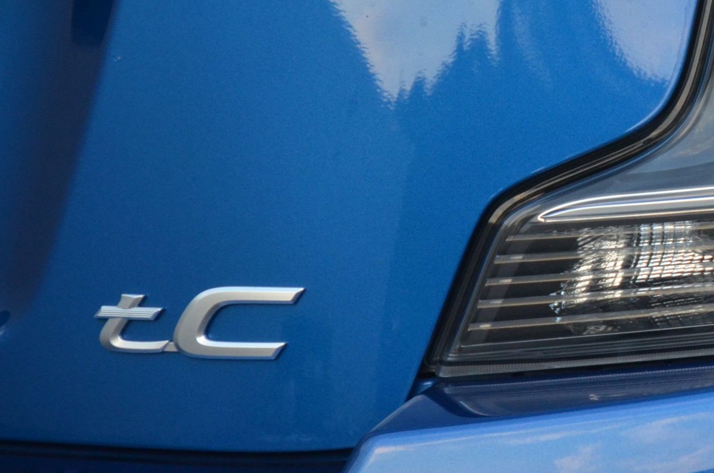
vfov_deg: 3.3
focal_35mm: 415
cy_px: 78
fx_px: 8214
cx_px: 727
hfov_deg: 5.0
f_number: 5.6
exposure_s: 1/400
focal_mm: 135
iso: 1600
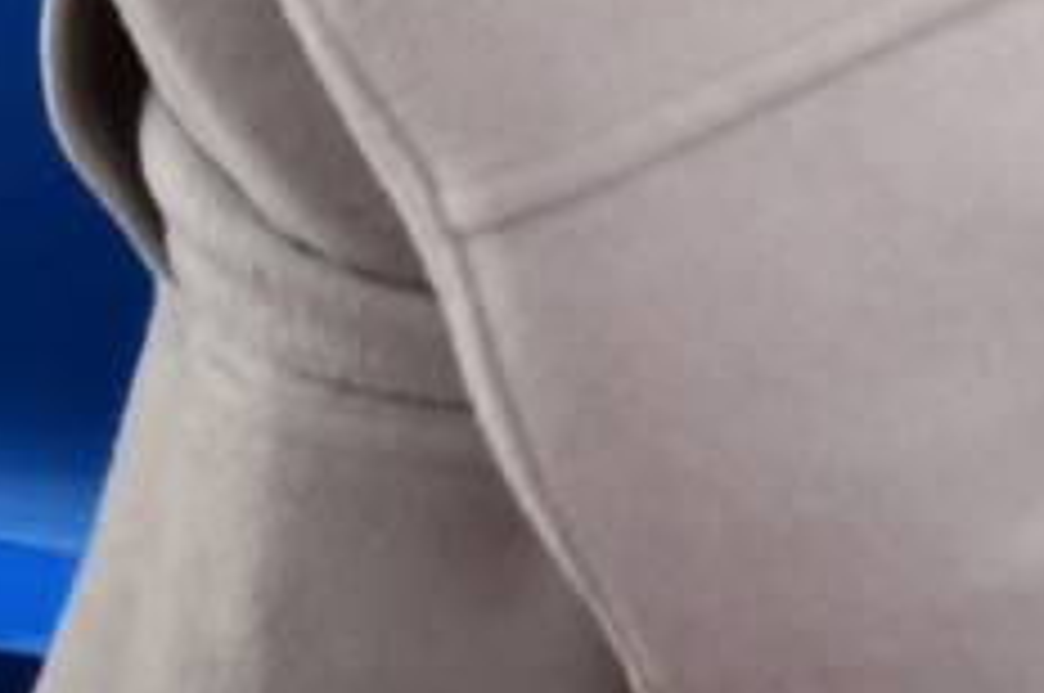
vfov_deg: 4.2
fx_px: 9006
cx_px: 2988
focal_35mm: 311
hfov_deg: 6.2
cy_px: -1685
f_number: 4.5
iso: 400
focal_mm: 30
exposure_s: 1/250
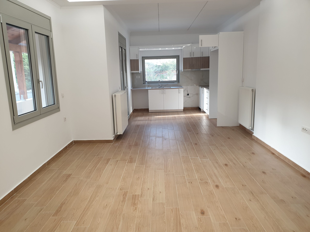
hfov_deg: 67.3
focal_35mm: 26
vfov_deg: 53.1
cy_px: 116
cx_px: 155
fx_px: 233
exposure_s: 1/50
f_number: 2.4
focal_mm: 4.3
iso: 100
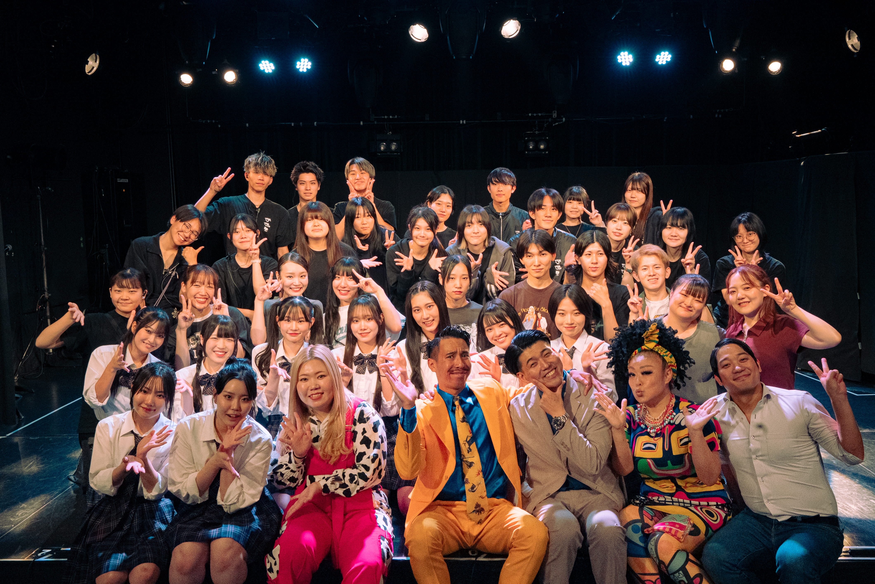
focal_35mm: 32
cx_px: 438
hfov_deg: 58.7
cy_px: 292
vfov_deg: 41.2
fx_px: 778
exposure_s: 1/100
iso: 3200
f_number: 13
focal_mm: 32
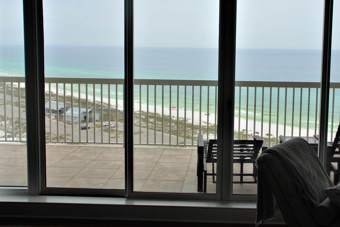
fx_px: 454
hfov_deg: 40.9
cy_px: 89
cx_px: 201
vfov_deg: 28.1
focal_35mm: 48
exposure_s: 1/125
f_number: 5.6
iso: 100
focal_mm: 24
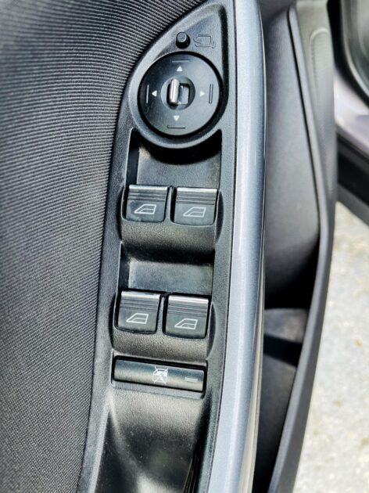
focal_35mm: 26
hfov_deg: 53.0
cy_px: 246
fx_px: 370
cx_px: 184
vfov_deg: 67.3
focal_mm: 5.1
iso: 125
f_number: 1.6
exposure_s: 1/121
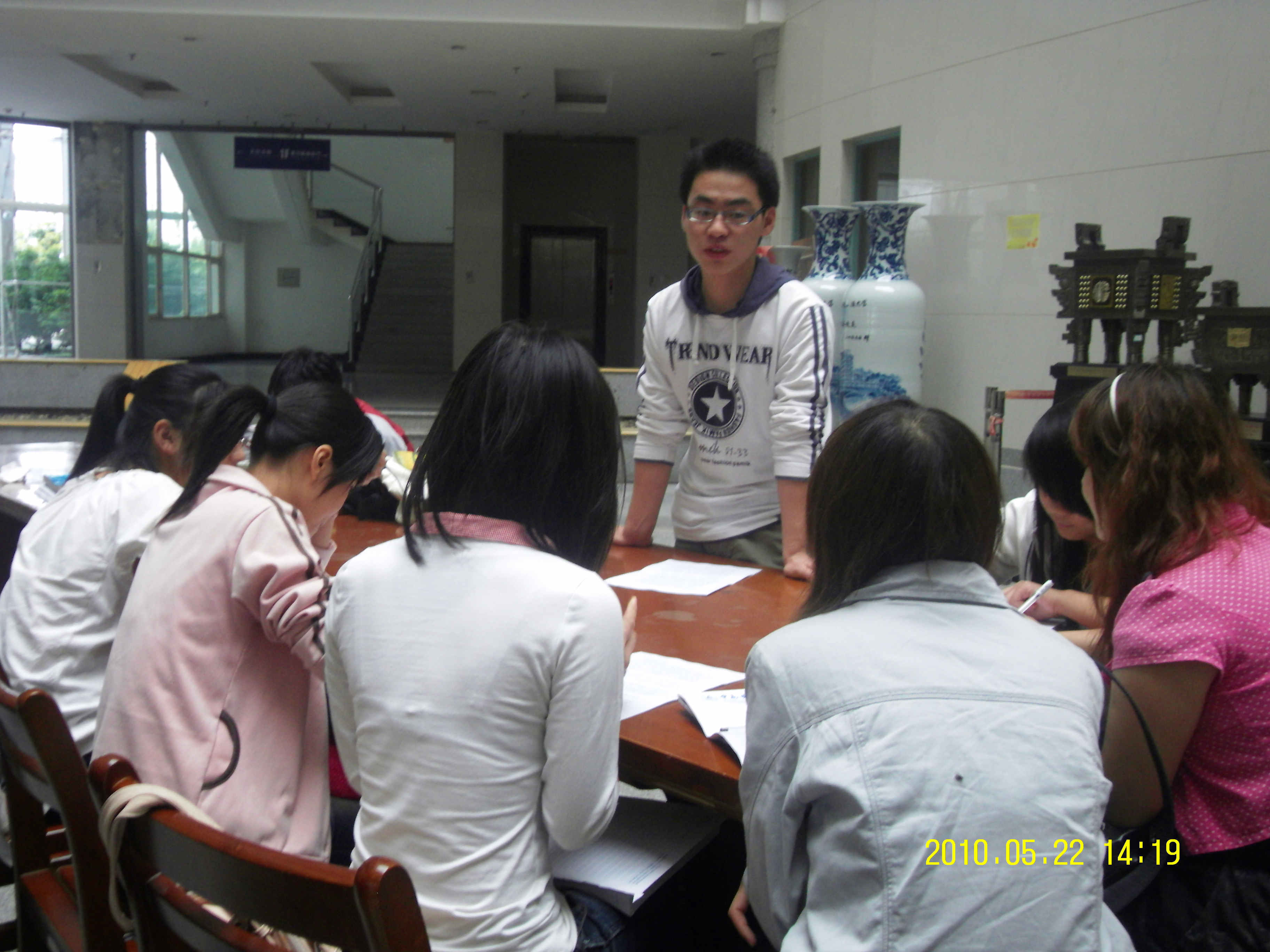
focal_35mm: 40
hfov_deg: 46.8
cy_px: 476
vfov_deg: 36.0
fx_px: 1468
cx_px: 635
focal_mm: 7.1
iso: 200
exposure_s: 1/30
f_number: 3.7
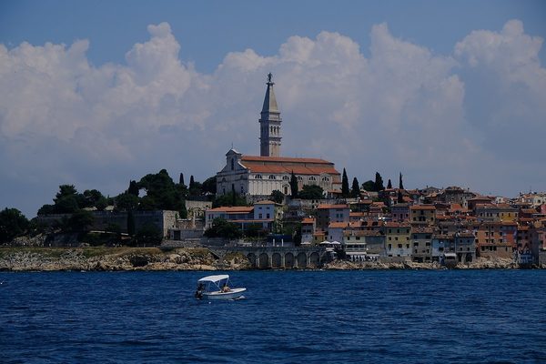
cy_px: 182
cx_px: 273
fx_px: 1259
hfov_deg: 24.5
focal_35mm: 83
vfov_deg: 16.5
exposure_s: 1/1700
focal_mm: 55
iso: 400
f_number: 6.4
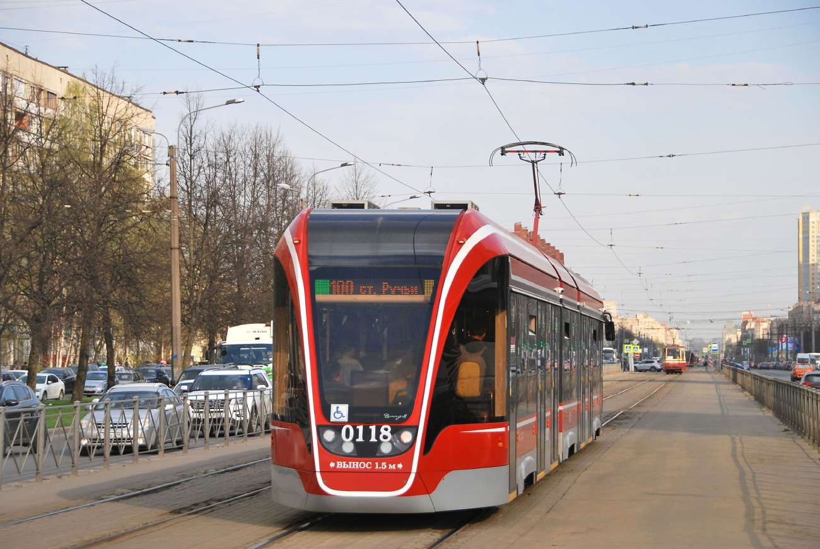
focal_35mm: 98
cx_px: 410
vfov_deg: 14.1
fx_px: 2223
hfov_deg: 20.9
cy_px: 274
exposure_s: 1/320
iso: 100
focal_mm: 65
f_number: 5
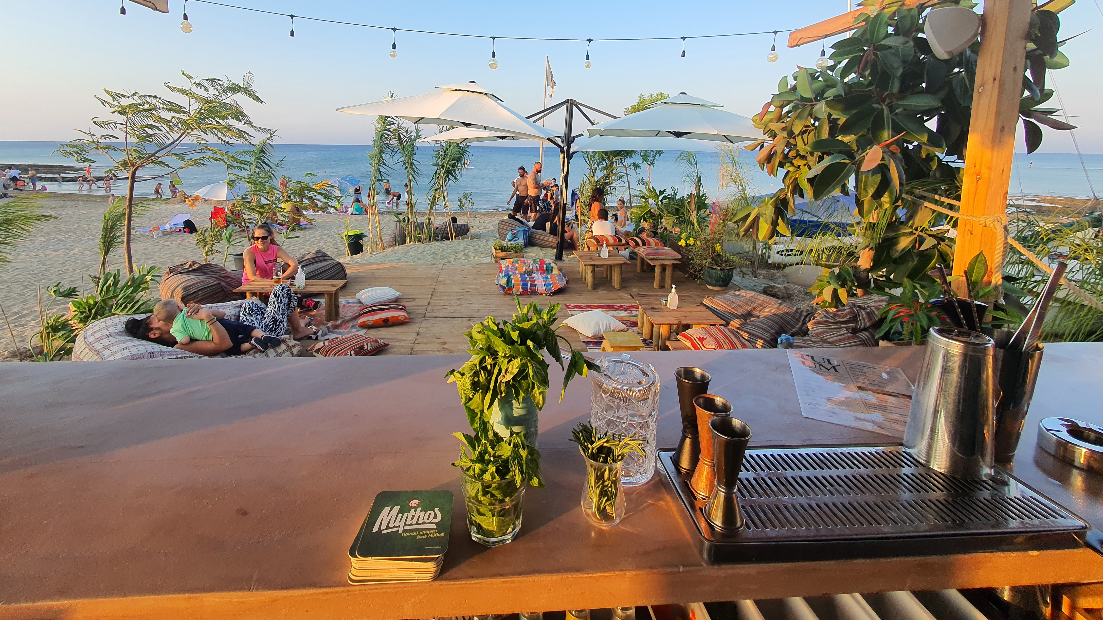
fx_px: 439
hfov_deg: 102.9
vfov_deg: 68.1
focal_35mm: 15
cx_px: 522
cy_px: 195
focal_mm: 1.8
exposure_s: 1/170
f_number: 2.2
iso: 50
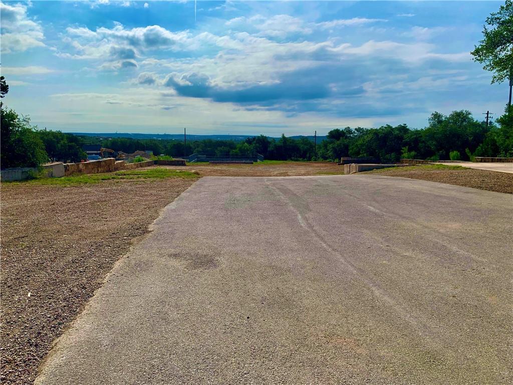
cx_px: 256
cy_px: 192
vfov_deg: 53.1
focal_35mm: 26
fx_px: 385
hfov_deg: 67.3
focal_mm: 4.25
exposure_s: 1/8000
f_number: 1.8
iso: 25
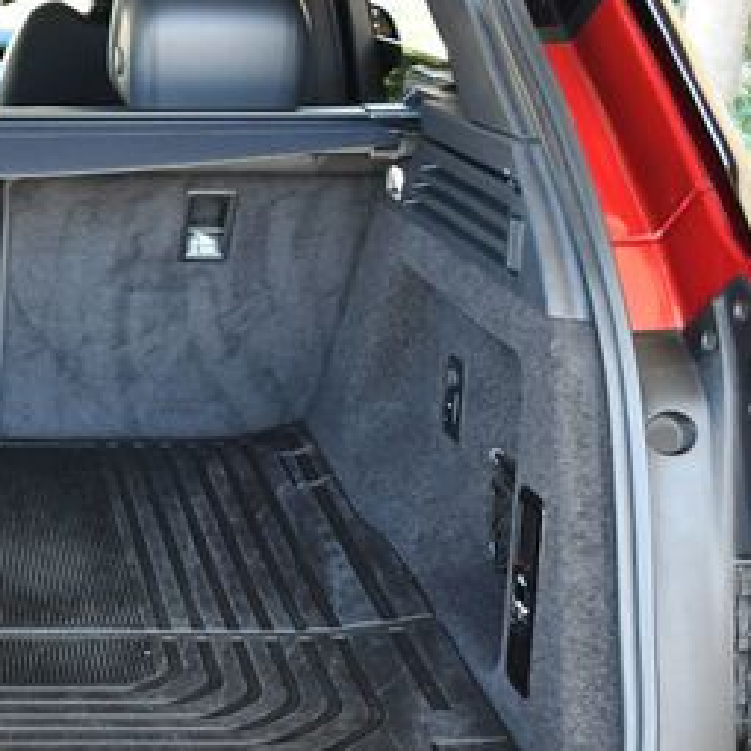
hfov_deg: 21.1
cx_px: -130
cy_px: 371
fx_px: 1890
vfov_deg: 22.5
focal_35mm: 77
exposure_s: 1/200
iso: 800
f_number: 3.5
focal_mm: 18
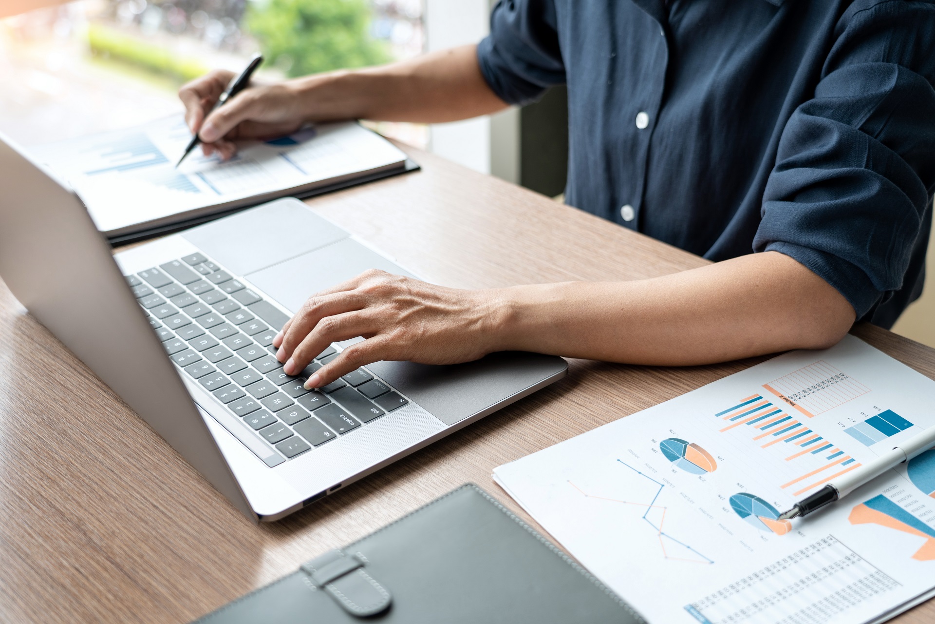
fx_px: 1195
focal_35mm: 46
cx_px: 468
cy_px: 312
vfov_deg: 29.2
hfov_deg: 42.7
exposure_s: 1/80
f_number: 4
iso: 200
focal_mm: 46
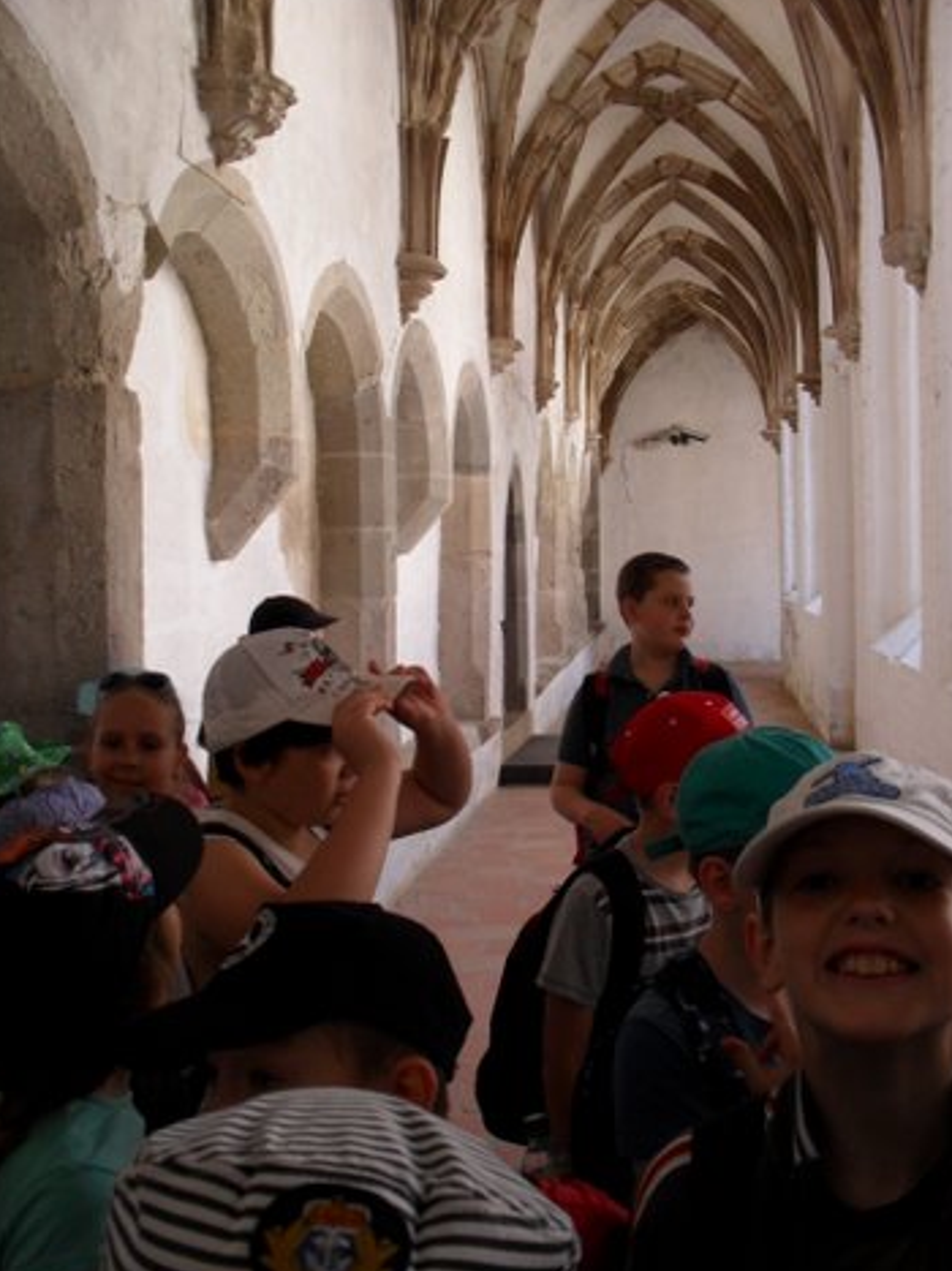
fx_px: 1321
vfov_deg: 51.4
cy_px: 634
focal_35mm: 36
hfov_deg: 39.6
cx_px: 473
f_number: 3.2
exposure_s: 1/45
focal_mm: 6.3
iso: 100
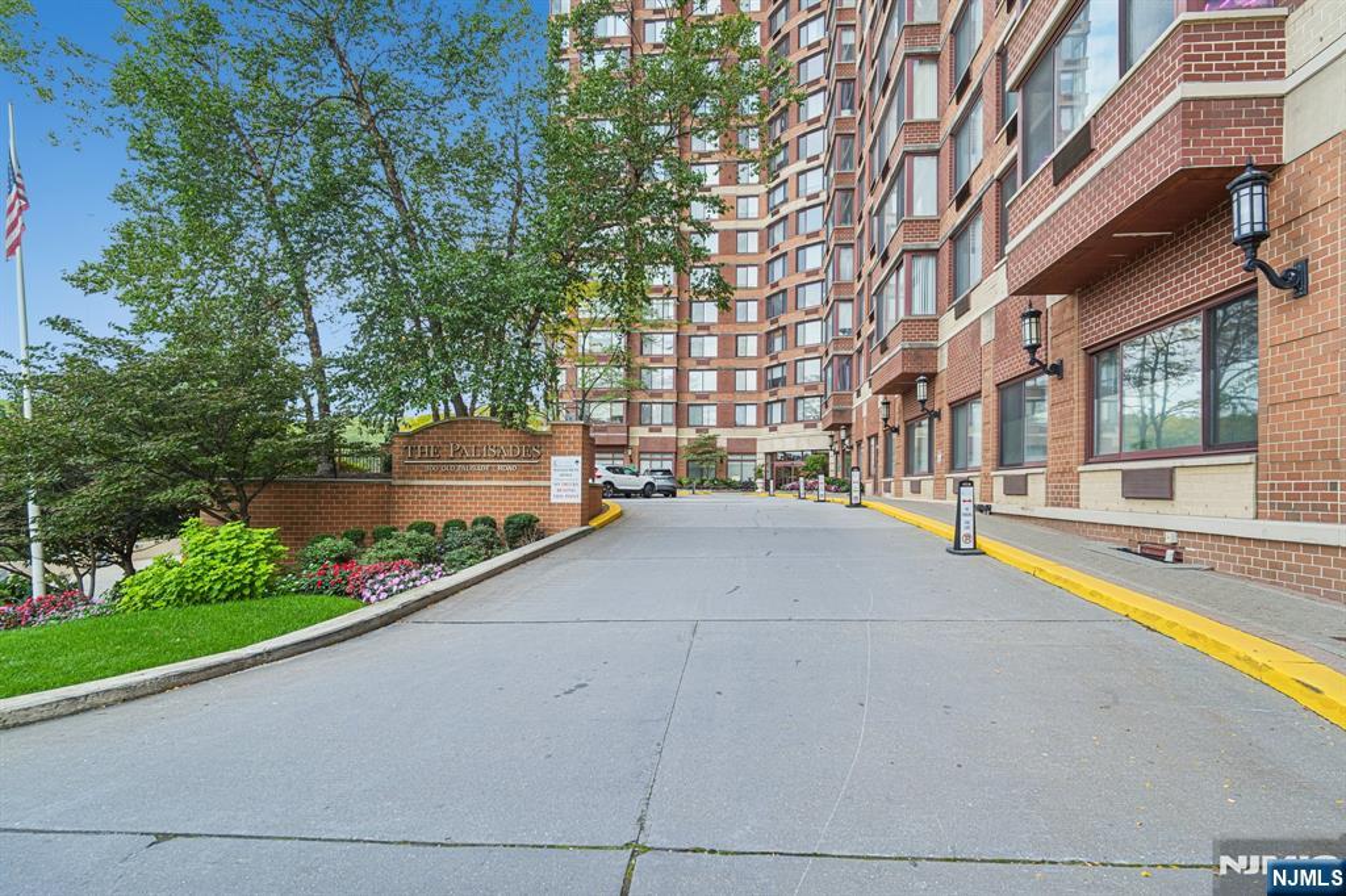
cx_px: 673
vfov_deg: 73.7
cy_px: 448
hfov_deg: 96.8
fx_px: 598
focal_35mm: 16
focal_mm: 16
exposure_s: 1/100
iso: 400
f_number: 8
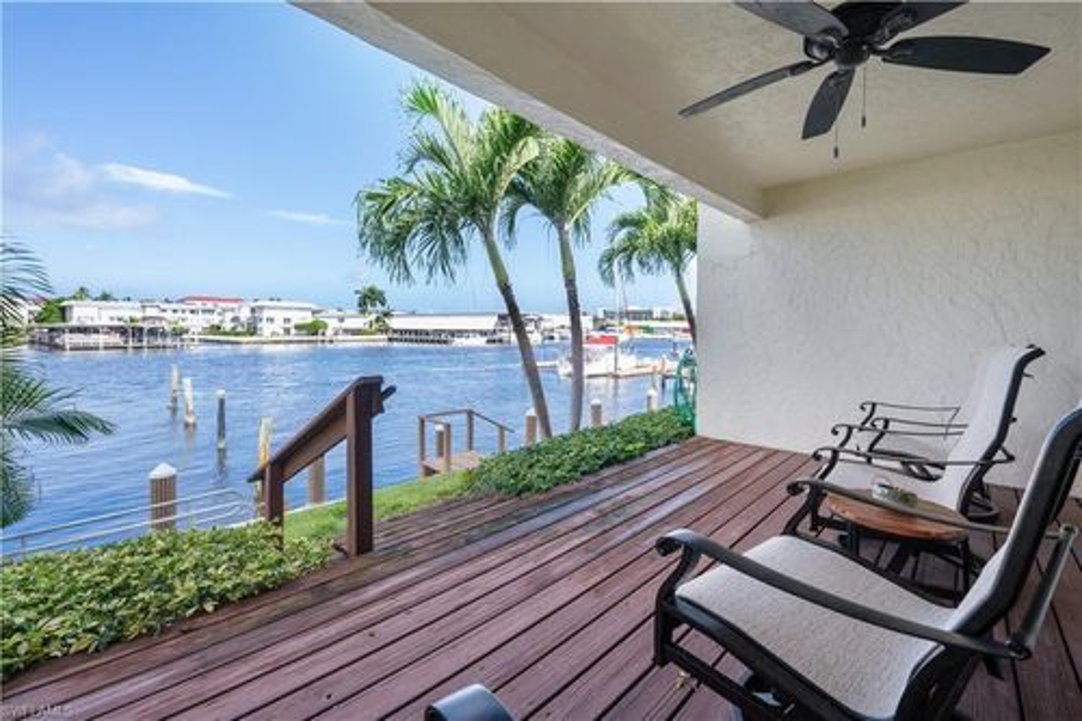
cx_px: 541
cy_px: 360
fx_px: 421
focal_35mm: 14
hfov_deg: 104.3
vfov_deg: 81.2
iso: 160
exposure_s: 1/80
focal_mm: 14
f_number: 11
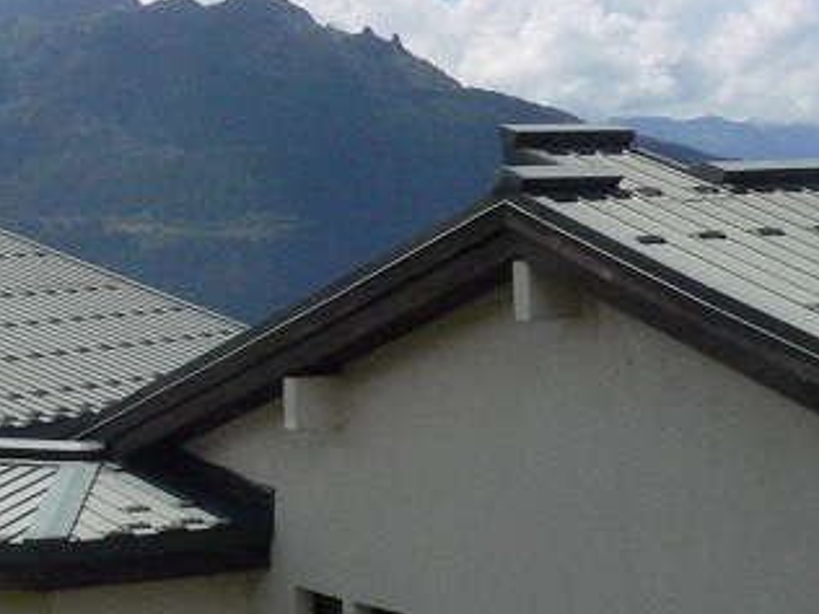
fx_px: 2153
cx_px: -127
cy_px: -39
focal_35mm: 91
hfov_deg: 20.3
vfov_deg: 15.8
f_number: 8
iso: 400
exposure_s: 1/1600
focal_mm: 6
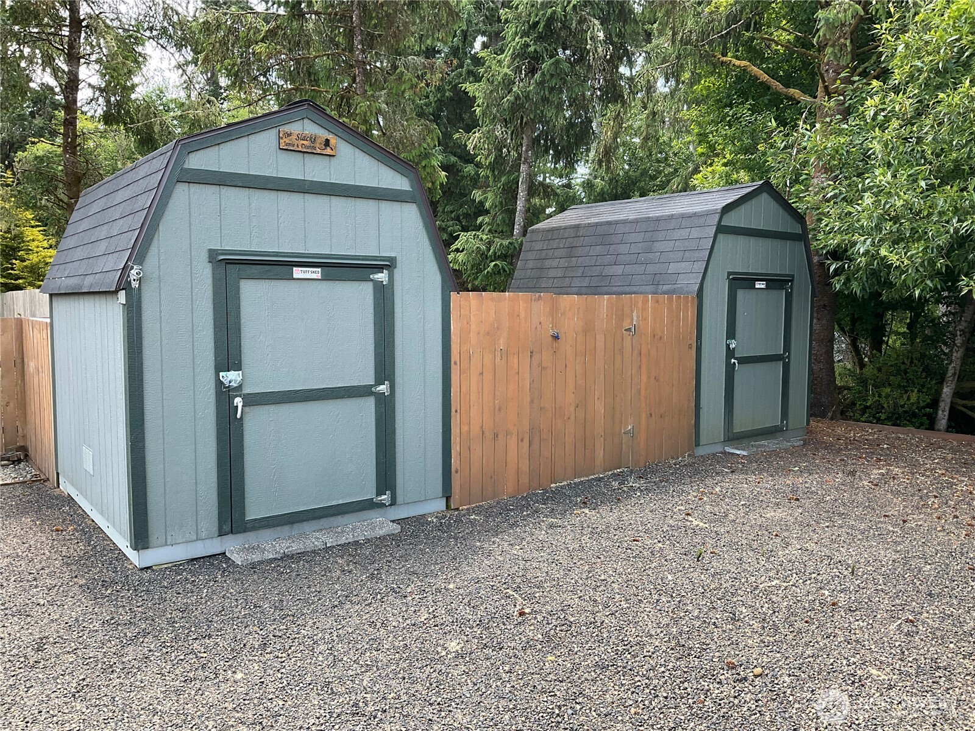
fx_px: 817
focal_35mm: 29
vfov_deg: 48.2
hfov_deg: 61.7
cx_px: 488
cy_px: 366
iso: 20
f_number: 1.8
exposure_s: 1/167
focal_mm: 3
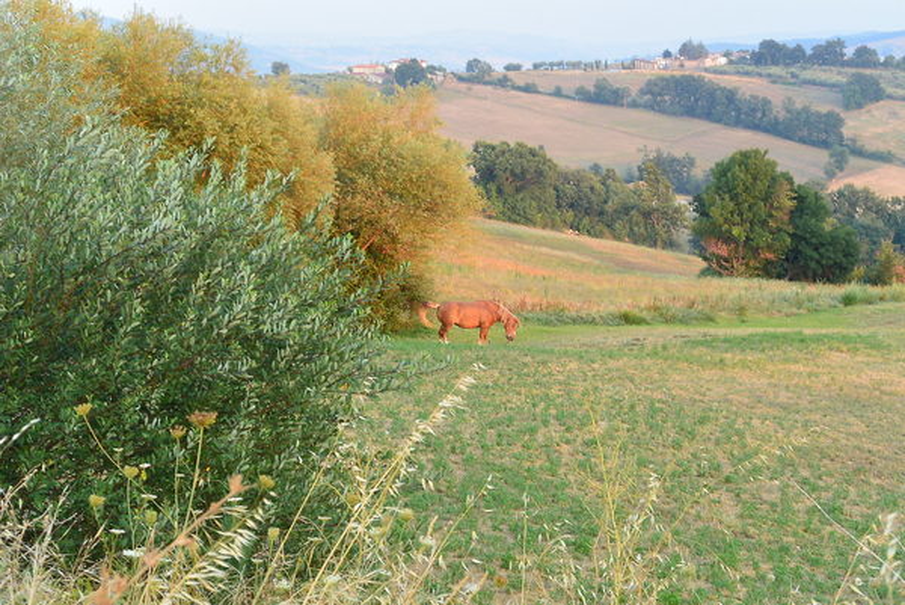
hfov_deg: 27.3
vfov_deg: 18.5
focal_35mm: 74
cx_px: 452
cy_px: 302
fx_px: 1862
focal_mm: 27.5
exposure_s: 1/80
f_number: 5.6
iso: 400
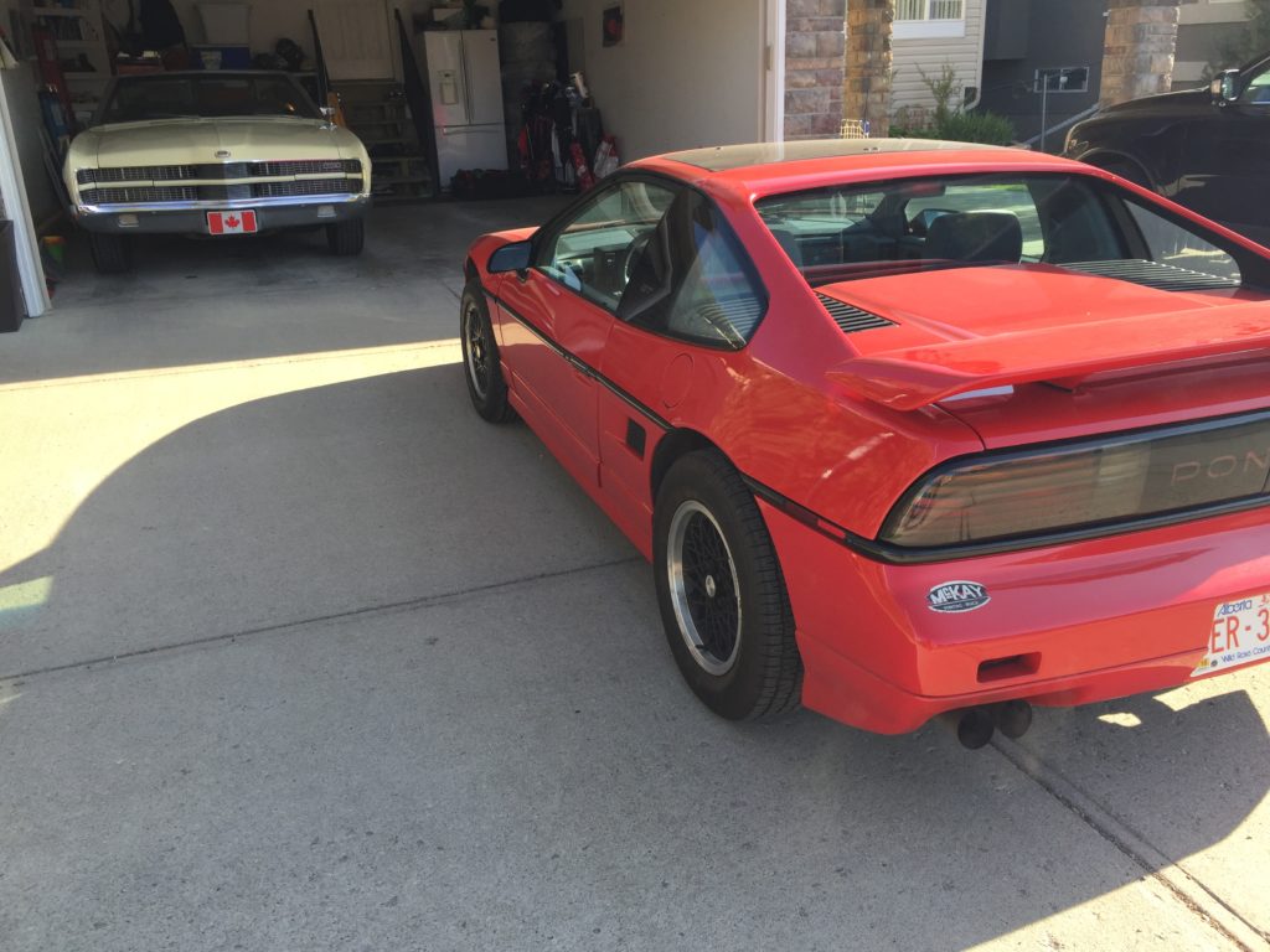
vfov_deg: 48.2
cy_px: 476
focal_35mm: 29
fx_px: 1064
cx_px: 635
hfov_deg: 61.7
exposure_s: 1/338
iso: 32
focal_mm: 4.15
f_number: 2.2
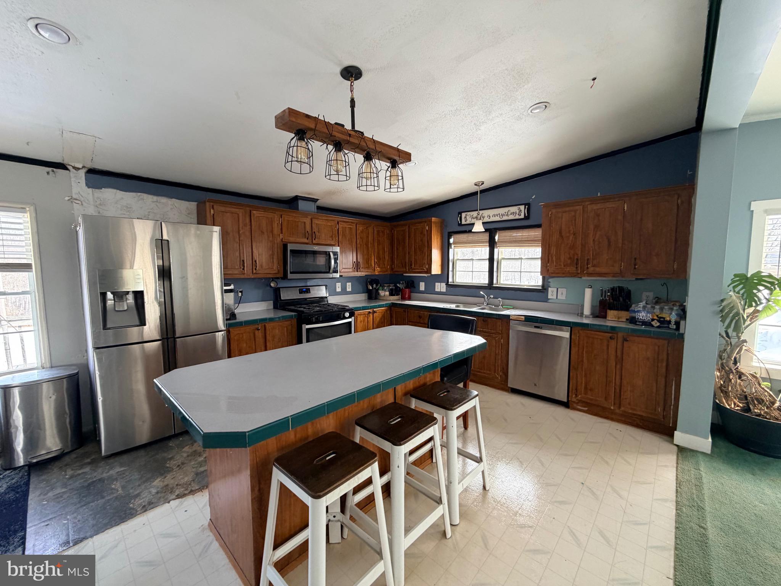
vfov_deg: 85.7
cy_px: 293
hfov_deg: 102.1
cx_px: 390
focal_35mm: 14
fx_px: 316
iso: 200
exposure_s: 1/121
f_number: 2.2
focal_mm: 2.22
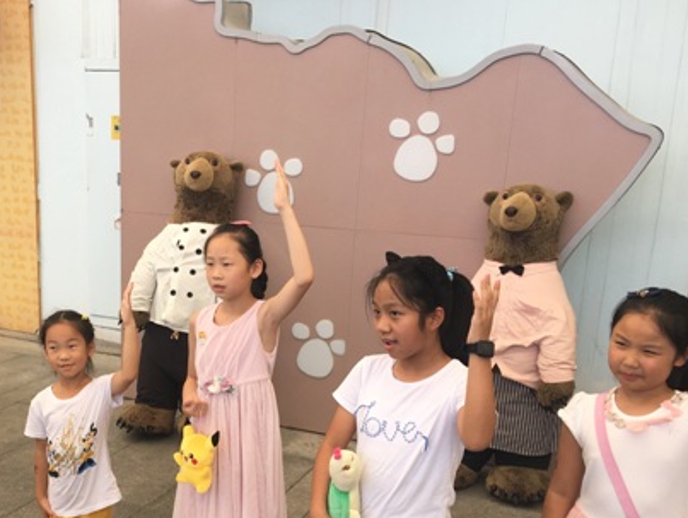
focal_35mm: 46
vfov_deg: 30.9
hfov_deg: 40.5
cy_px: 400
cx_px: 213
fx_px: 915
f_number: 2.2
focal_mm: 4.15
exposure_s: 1/268
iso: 25
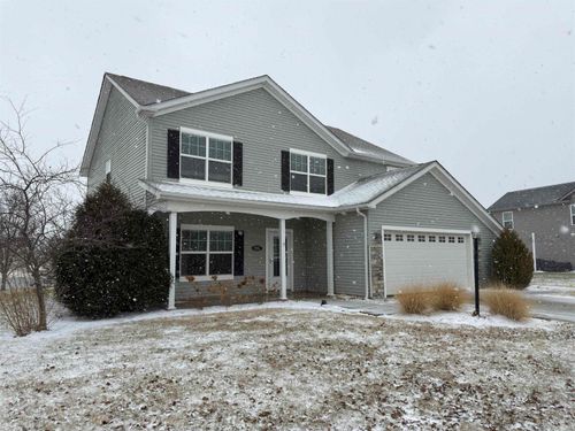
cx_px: 288
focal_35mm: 24
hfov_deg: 71.6
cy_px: 216
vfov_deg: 56.8
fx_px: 399
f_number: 1.78
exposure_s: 1/1182
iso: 64
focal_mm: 6.76
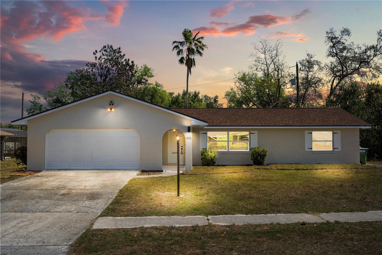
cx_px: 191
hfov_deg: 54.4
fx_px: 371
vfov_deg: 37.8
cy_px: 128
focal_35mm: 35
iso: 500
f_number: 7.1
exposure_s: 1/800
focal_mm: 35
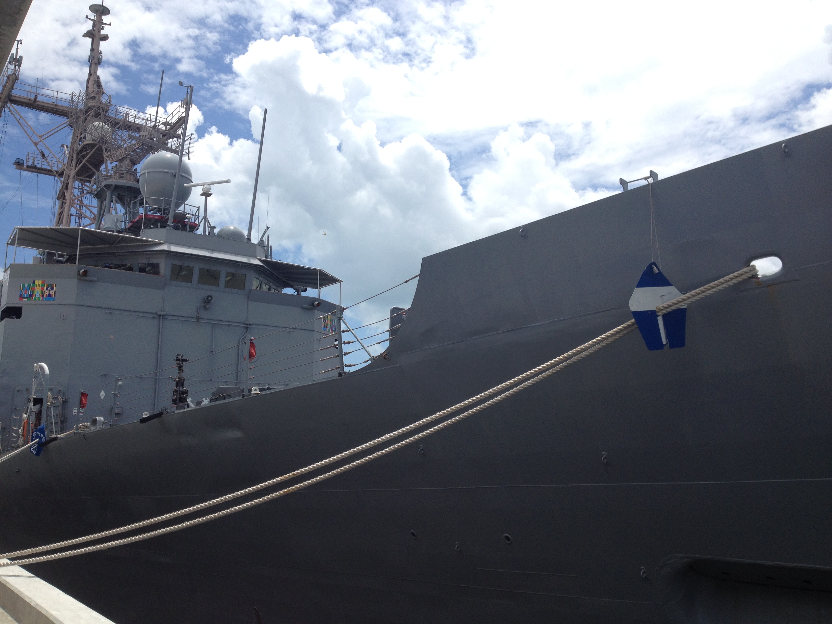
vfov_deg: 40.7
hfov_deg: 52.6
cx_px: 416
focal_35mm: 35
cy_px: 312
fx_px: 841
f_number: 2.4
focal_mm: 4.28
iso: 50
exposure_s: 1/2208
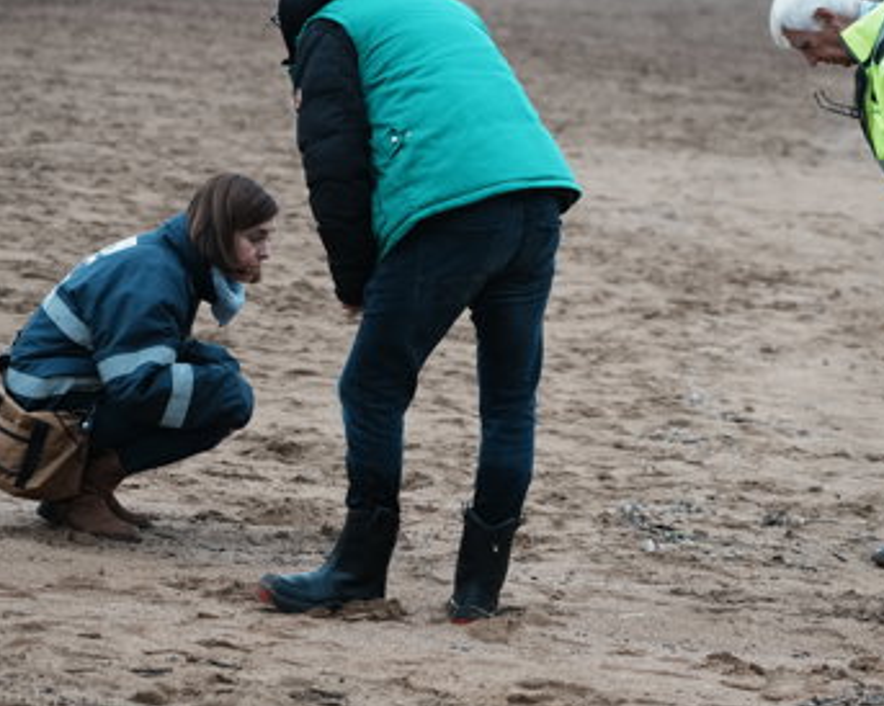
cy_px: 359
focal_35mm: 184
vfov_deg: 8.4
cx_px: 508
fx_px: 4811
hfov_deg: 10.5
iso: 1250
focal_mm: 105
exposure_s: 1/1000
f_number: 4
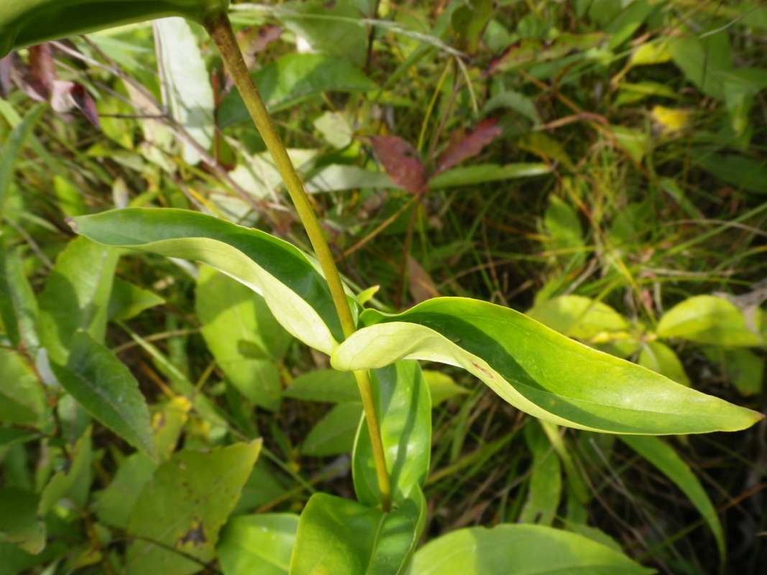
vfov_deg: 40.7
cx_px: 384
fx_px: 775
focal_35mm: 35
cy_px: 288
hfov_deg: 52.6
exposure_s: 1/125
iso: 80
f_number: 3.9
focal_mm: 6.36
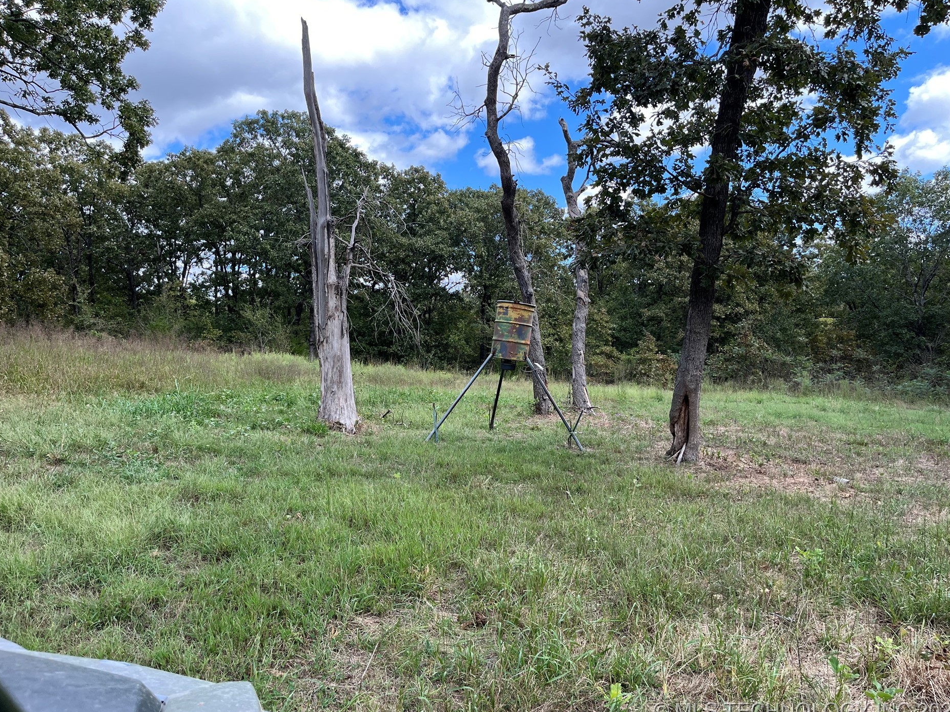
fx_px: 741
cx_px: 476
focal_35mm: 27
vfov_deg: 51.4
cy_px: 363
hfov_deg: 65.3
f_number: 1.6
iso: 50
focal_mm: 5.1
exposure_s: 1/772
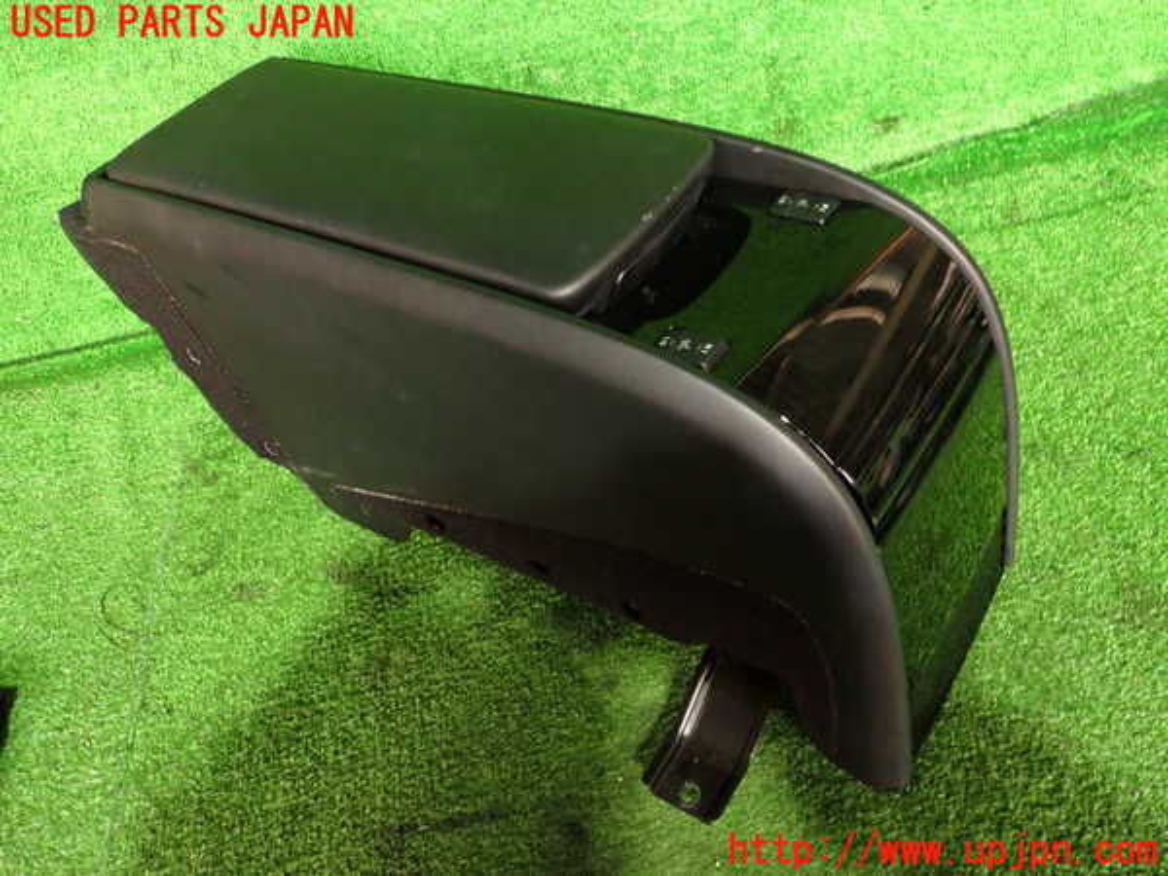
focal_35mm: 30
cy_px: 438
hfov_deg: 60.0
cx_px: 584
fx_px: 1012
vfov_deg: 46.8
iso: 640
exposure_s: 1/30
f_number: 2.3
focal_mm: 5.4
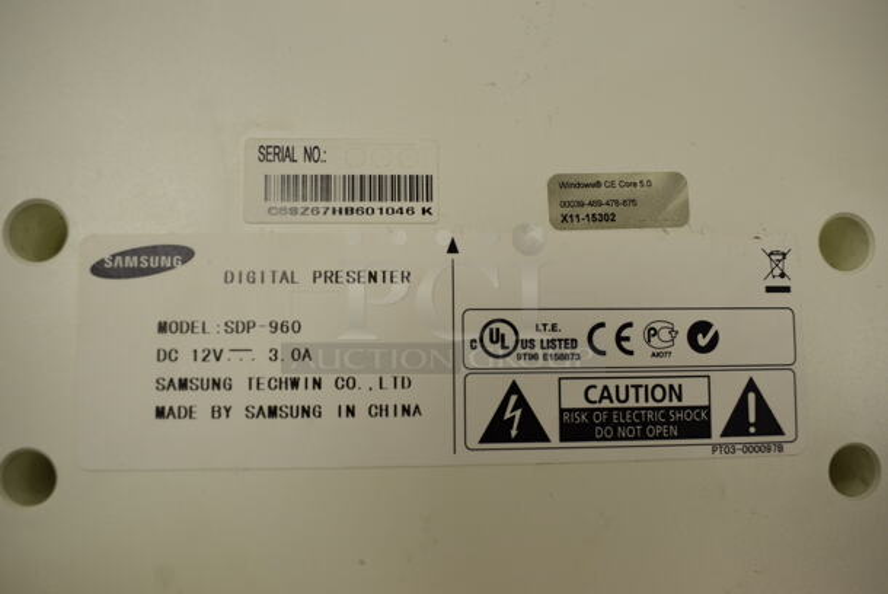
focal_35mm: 34
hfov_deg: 55.1
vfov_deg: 38.4
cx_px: 444
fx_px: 852
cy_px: 297
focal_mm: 23
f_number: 6.3
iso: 400
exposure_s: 1/60
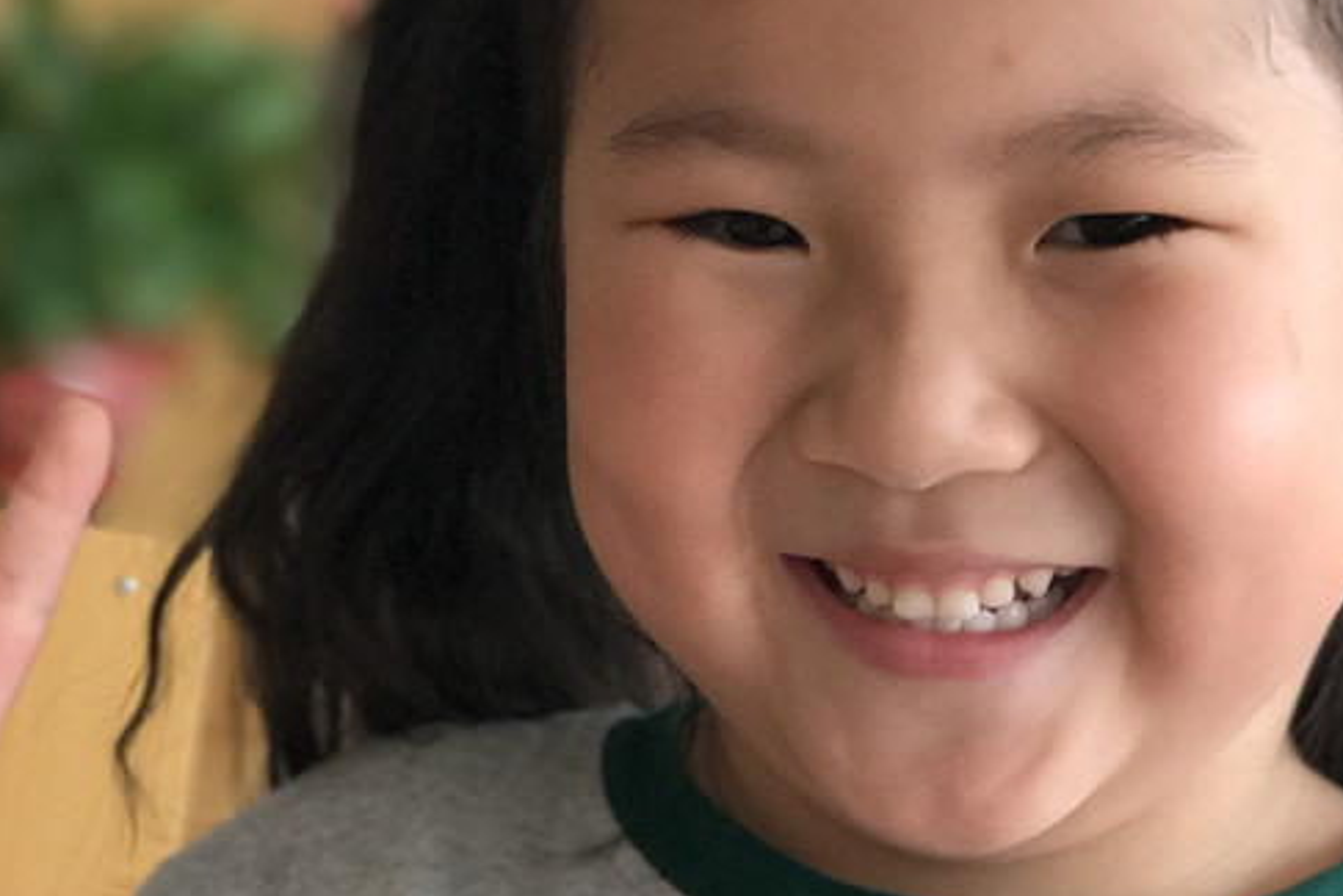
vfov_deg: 10.5
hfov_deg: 15.8
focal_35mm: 130
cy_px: 58
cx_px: 611
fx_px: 4849
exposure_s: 1/50
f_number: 2.8
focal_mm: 6.6
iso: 100
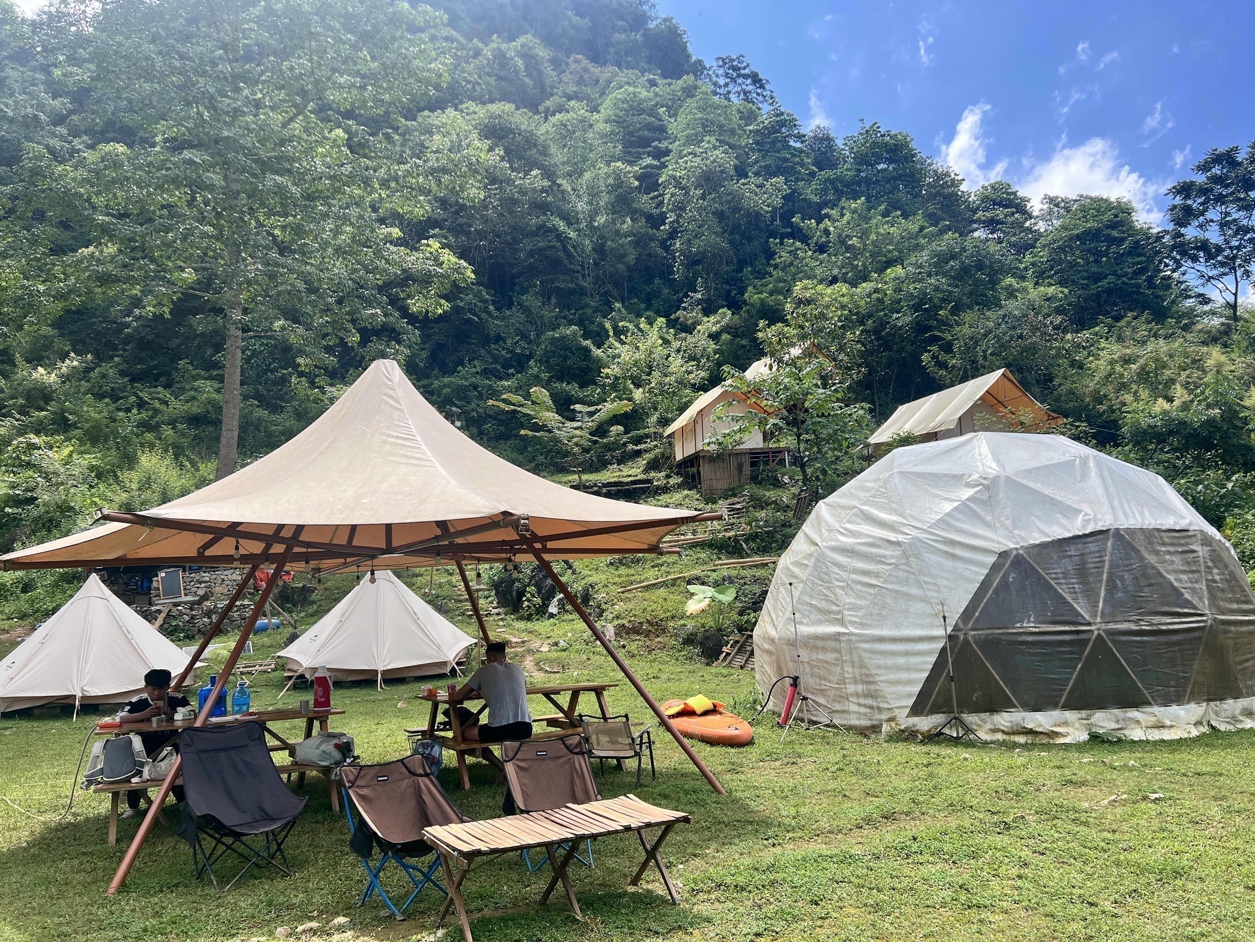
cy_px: 471
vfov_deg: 53.1
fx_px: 943
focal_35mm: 26
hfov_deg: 67.3
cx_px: 628
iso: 50
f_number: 1.5
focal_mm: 5.7
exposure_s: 1/2353
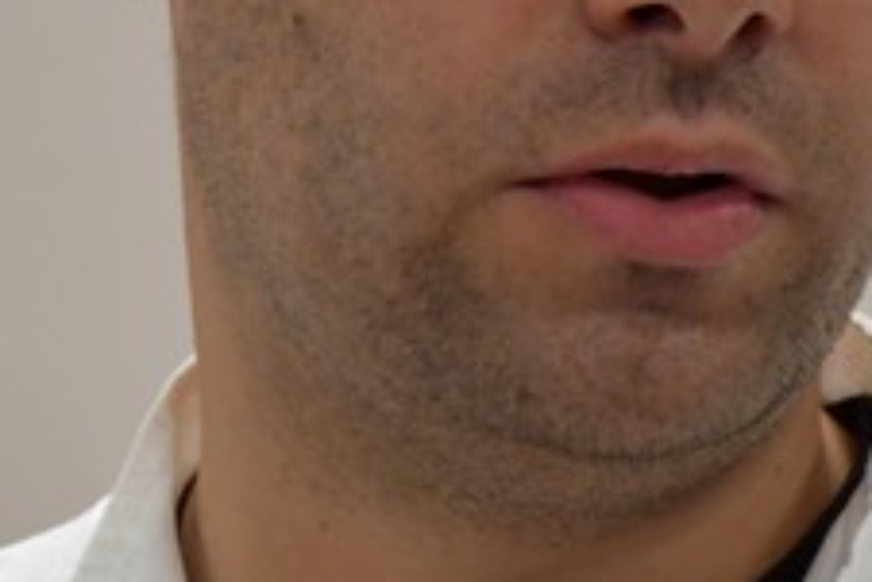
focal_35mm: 340
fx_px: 8241
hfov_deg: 6.1
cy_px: 326
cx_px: 448
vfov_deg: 4.0
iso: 1250
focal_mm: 50
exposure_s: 1/125
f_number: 4.8
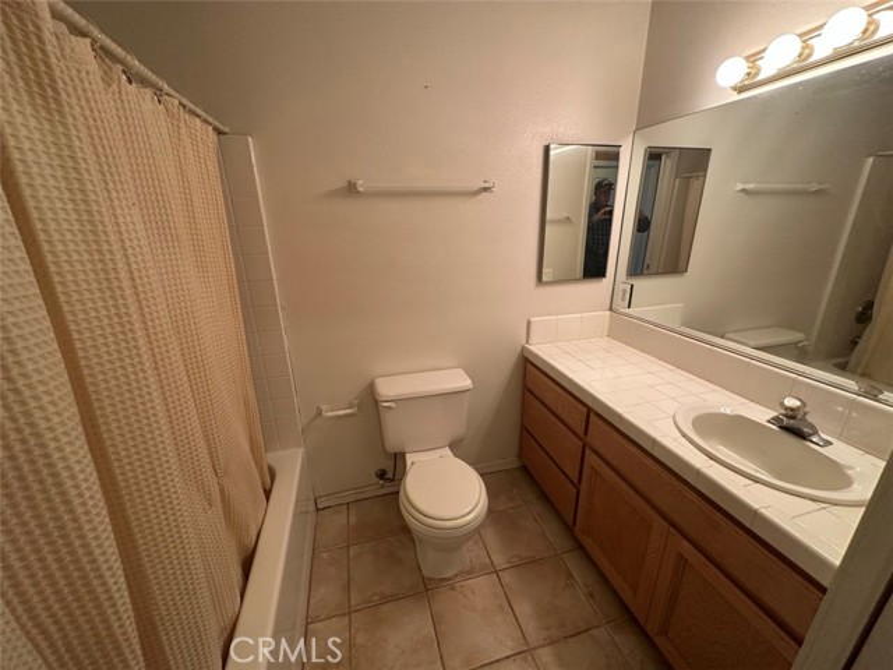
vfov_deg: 85.7
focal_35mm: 14
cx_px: 446
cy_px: 335
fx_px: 361
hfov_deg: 102.1
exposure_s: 1/60
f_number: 2.2
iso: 200
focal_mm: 2.22
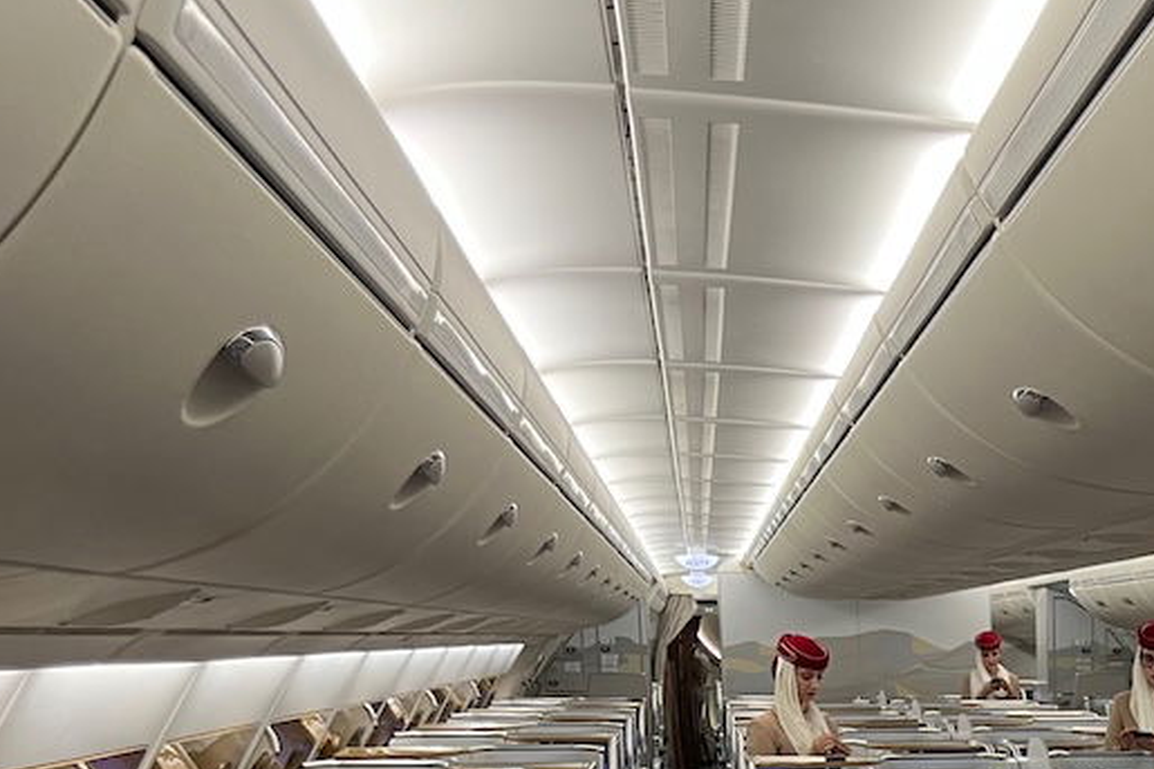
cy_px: 964
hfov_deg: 29.7
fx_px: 2019
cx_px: 1165
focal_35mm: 63
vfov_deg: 20.0
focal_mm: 5.7
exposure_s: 1/73
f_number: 1.5
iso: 100
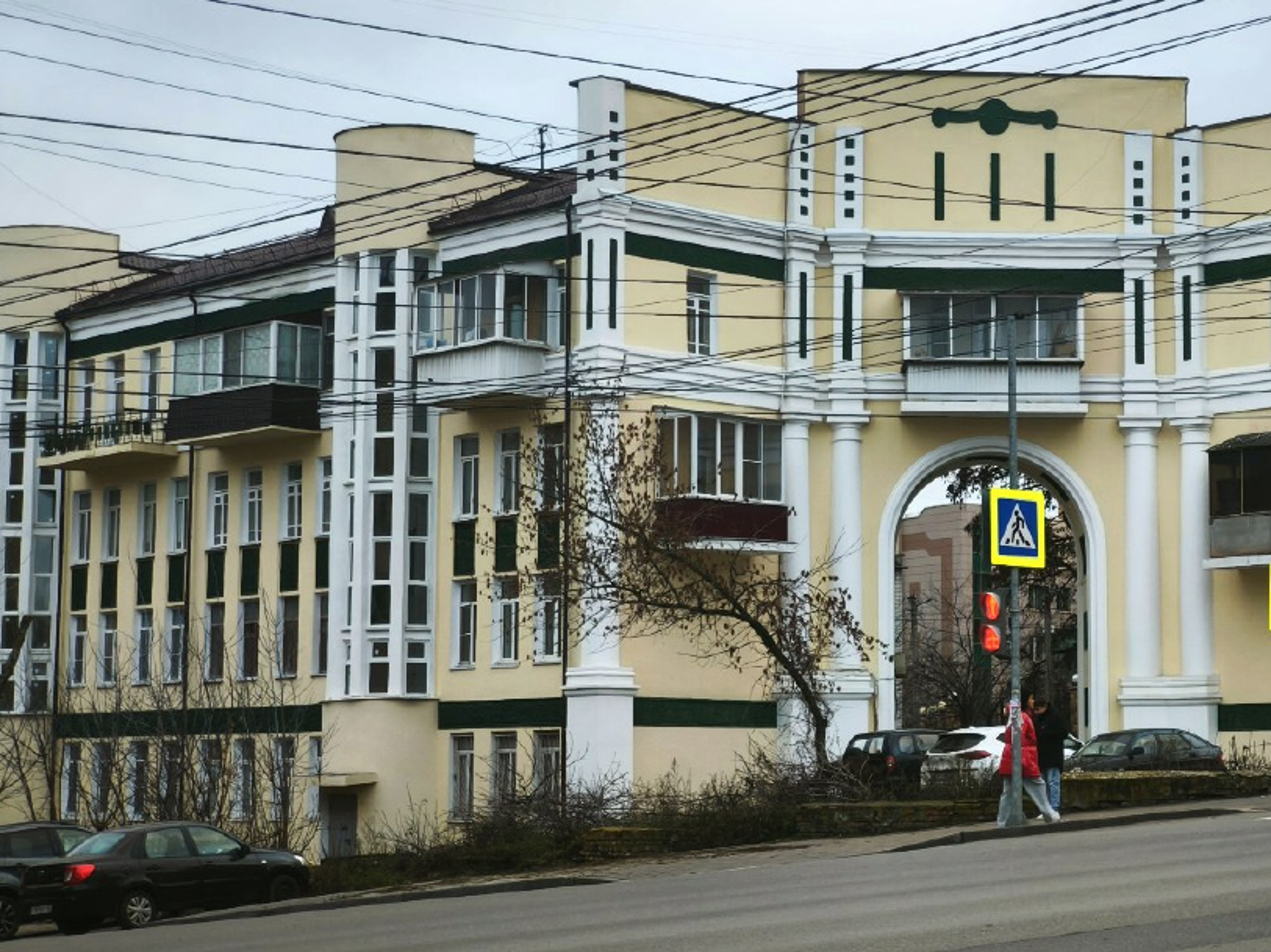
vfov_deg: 18.4
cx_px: 946
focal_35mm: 80
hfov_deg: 24.2
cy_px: 460
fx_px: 2936
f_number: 1.9
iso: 250
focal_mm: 7.1
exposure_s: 1/100
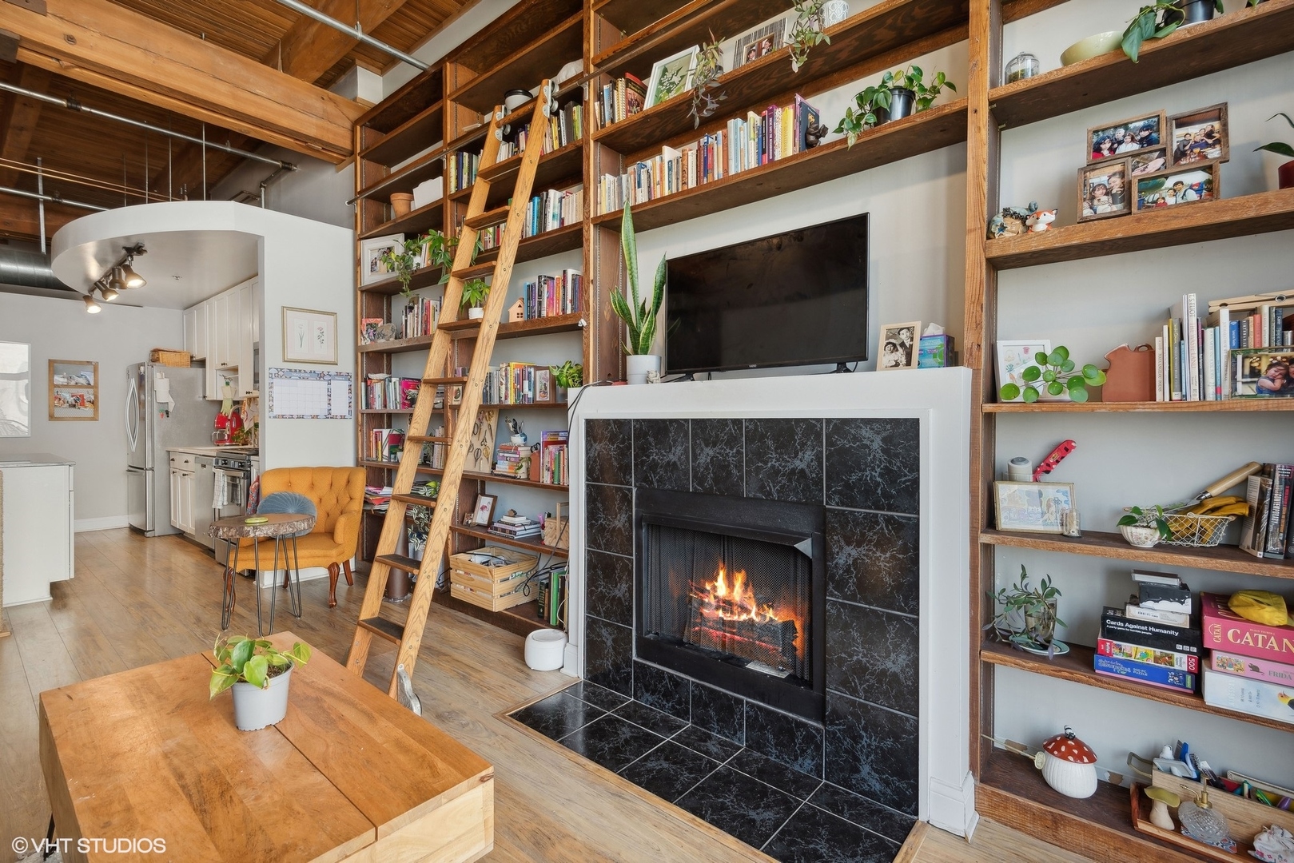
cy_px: 432
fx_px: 575
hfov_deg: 96.7
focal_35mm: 16
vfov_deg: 73.8
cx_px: 647
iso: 320
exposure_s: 1/15
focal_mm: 16
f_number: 8
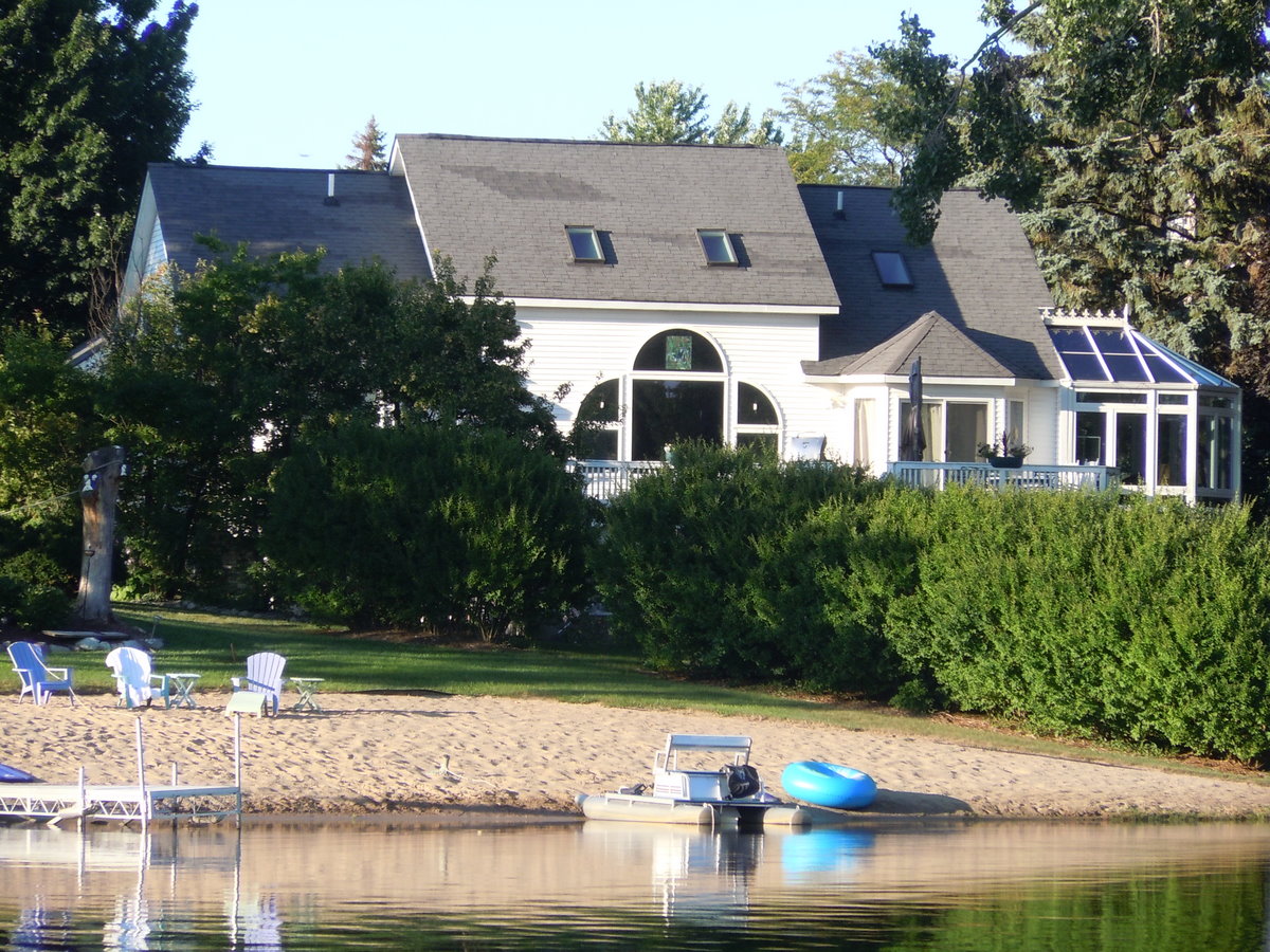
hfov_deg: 10.1
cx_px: 635
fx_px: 7191
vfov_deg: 7.6
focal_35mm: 196
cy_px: 476
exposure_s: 1/200
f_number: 5.6
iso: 160
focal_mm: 35
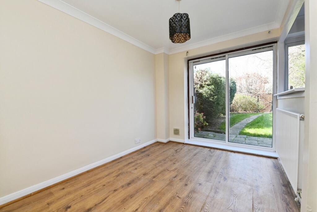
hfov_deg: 100.4
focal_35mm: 15
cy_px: 106
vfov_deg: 77.3
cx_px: 158
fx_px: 132
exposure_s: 1/100
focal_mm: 15
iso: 640
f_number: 10
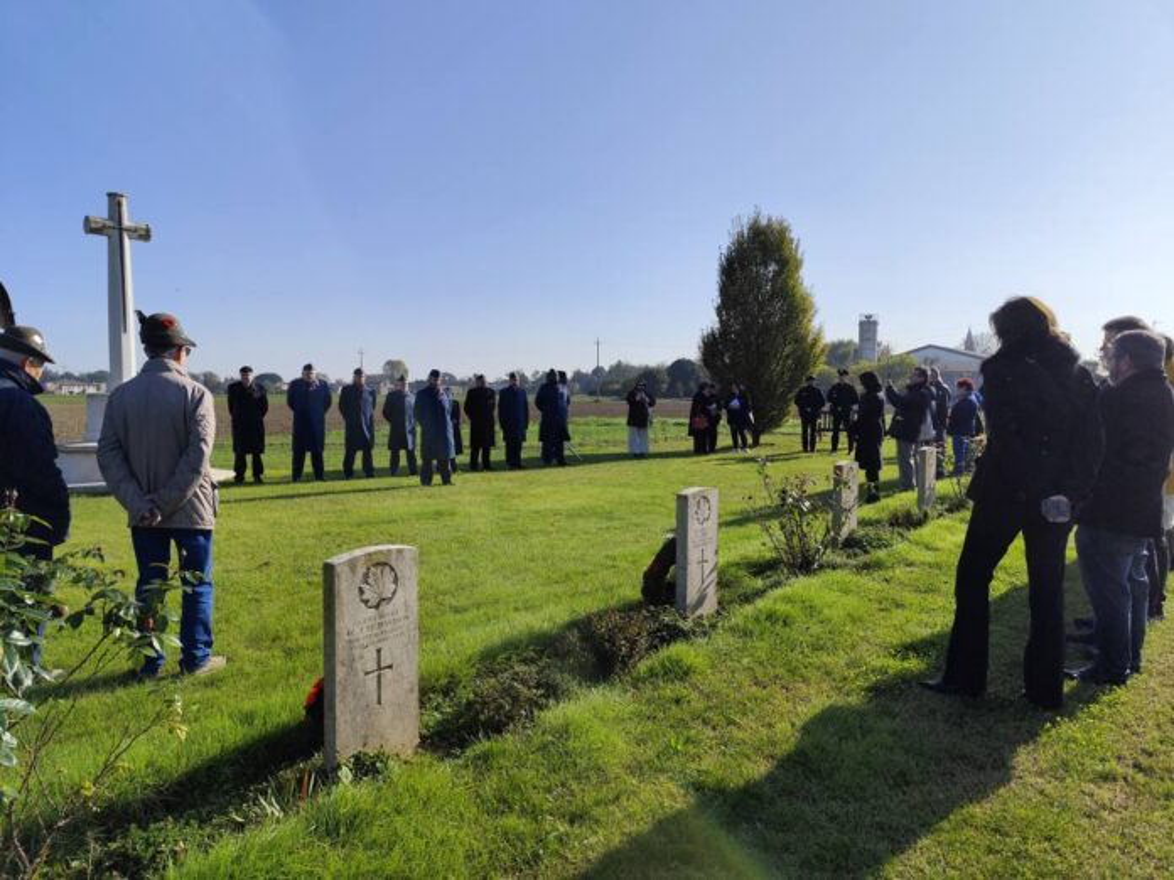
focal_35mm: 23
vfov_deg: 58.9
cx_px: 587
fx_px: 780
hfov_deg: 73.9
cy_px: 440
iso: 50
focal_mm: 6.19
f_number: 1.65
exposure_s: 1/2087
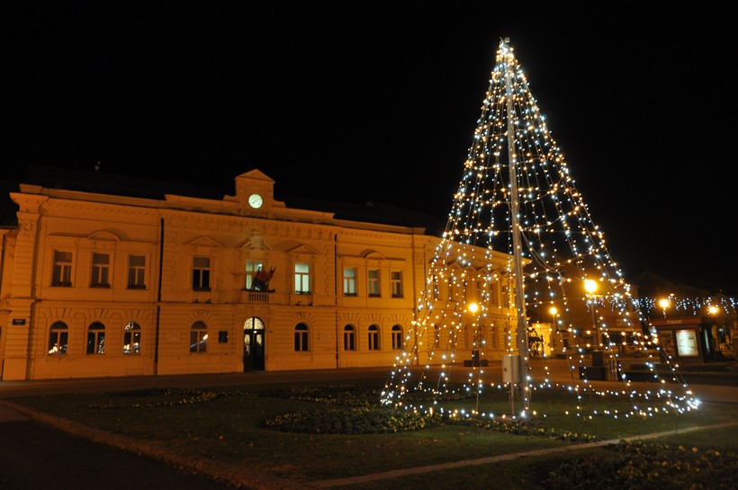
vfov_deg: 47.8
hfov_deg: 67.4
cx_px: 369
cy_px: 245
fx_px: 553
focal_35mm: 27
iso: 1000
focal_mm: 18
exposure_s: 1/13
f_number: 5
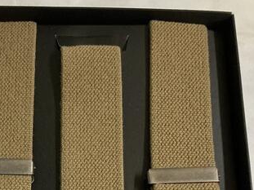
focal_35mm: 84
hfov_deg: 23.0
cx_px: 49
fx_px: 616
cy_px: 247
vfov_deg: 16.6
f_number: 1.8
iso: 250
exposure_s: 1/50
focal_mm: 3
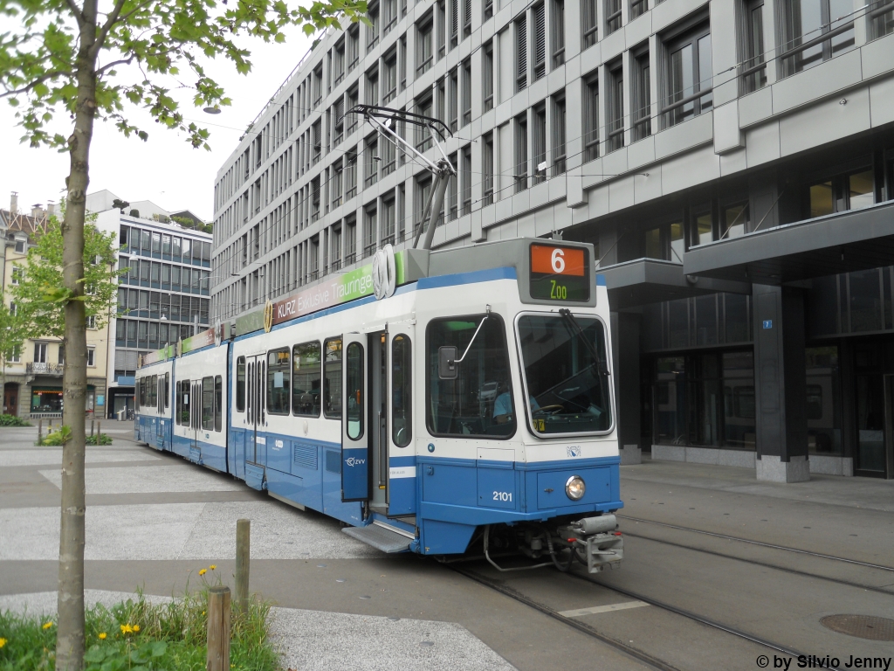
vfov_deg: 49.7
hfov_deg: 63.4
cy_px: 336
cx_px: 447
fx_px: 723
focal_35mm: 28
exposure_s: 1/320
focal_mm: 5
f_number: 2.7
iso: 80
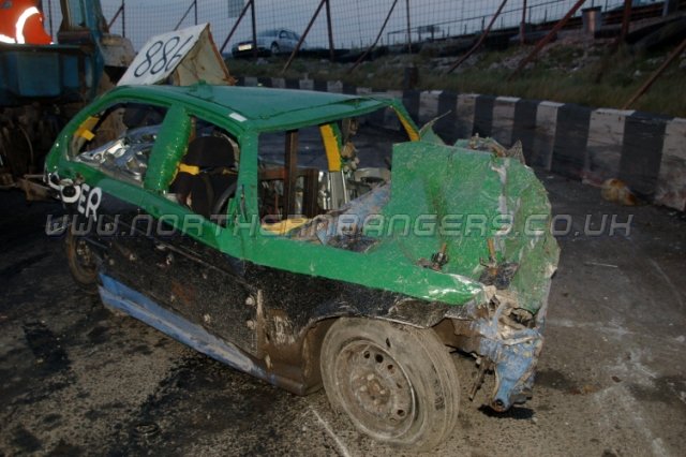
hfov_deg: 57.2
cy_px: 228
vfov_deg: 39.9
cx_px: 343
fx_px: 628
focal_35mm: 33
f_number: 4
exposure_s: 1/60
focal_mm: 22
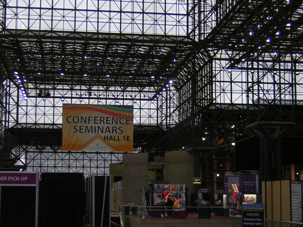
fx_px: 613
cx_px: 152
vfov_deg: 21.0
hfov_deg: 27.8
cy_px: 114
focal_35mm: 70
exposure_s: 1/60.1
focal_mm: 9.1
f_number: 3.6
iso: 400
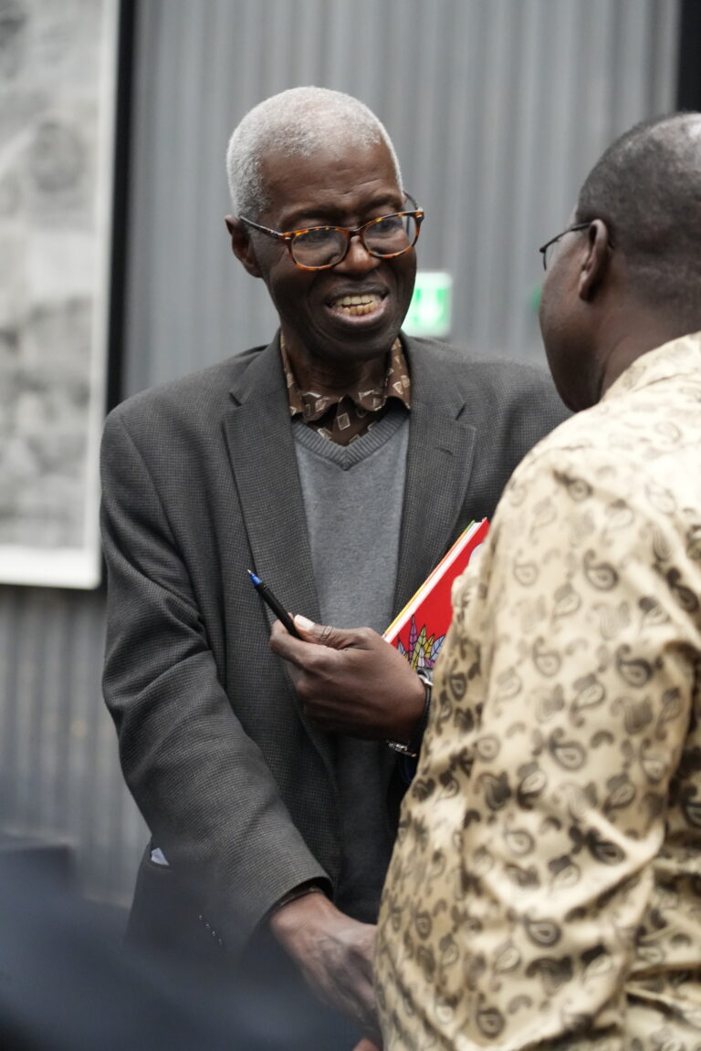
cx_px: 350
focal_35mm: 105
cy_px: 526
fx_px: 3067
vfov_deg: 19.5
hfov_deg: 13.0
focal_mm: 105
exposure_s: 1/160
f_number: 4.5
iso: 10000
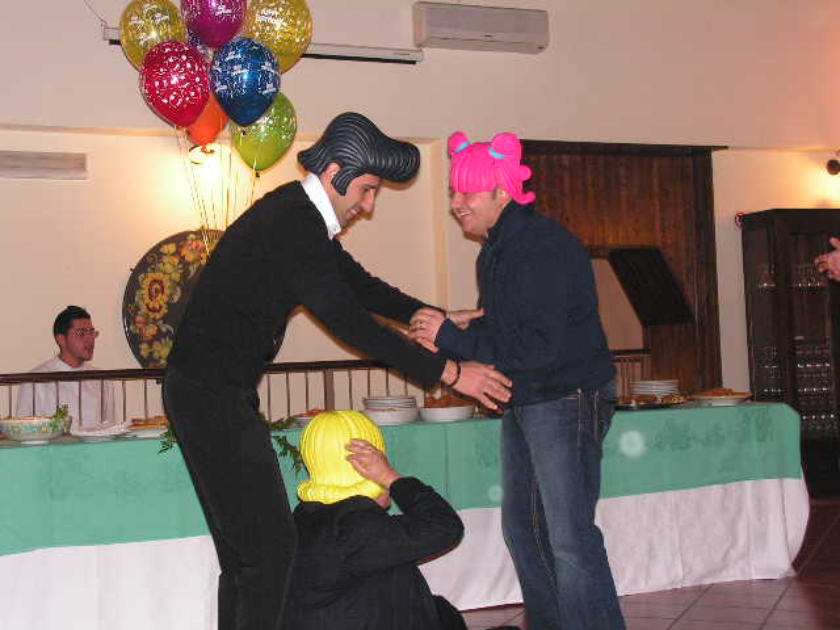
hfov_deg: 34.9
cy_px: 315
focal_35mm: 55
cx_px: 420
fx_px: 1335
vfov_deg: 26.6
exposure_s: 1/60
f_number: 3.2
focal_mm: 9.2
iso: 200
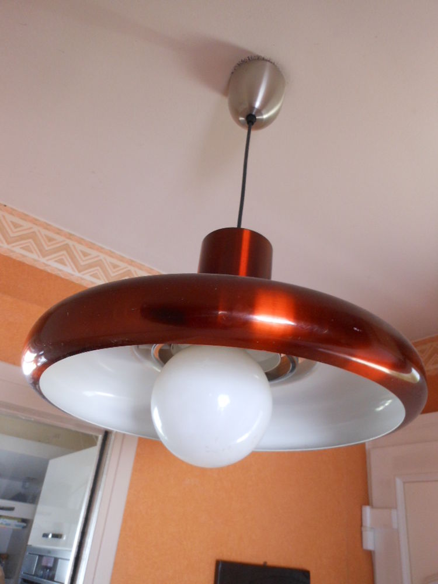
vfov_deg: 63.4
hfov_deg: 49.7
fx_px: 472
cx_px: 219
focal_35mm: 28
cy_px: 292
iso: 200
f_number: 3.7
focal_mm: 5
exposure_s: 1/30
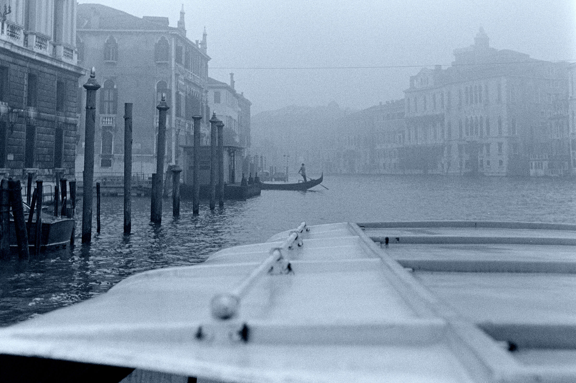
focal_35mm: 82
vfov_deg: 16.5
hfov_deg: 24.6
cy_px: 192
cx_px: 288
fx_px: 1318
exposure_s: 1/125
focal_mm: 55
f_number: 2.8
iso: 400
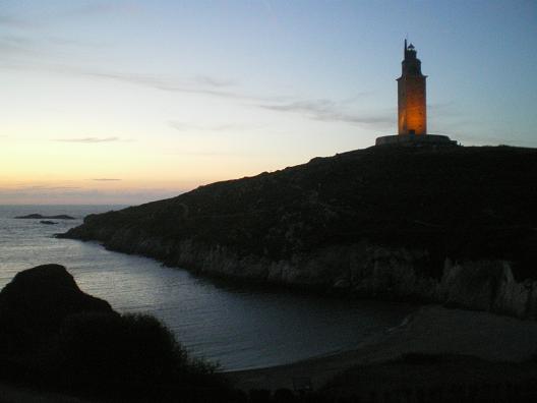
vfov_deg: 37.7
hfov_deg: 49.0
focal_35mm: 38
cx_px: 268
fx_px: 589
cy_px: 202
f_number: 3.1
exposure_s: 1/60
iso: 640
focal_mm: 6.3
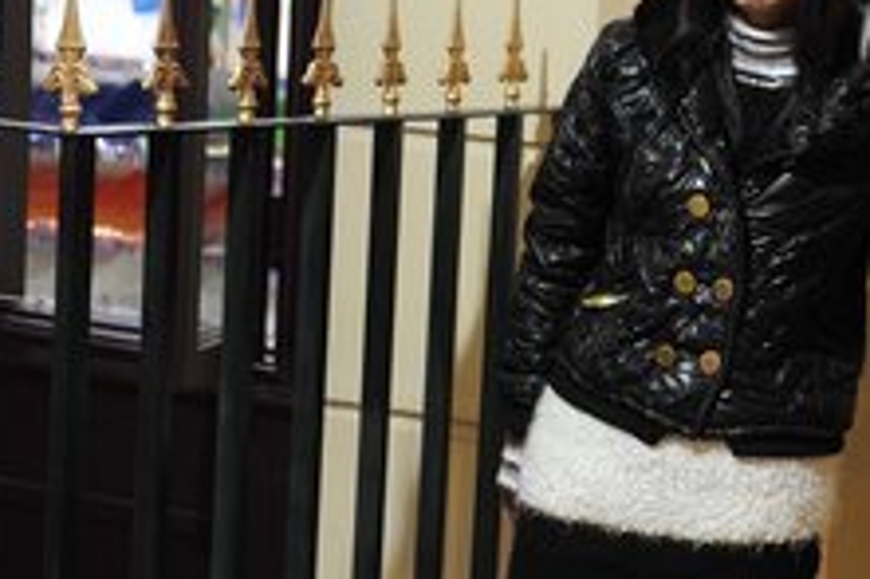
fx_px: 2487
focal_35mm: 103
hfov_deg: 19.0
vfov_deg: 13.3
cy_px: 234
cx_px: 968
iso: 800
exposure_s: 1/125
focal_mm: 38
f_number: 3.2
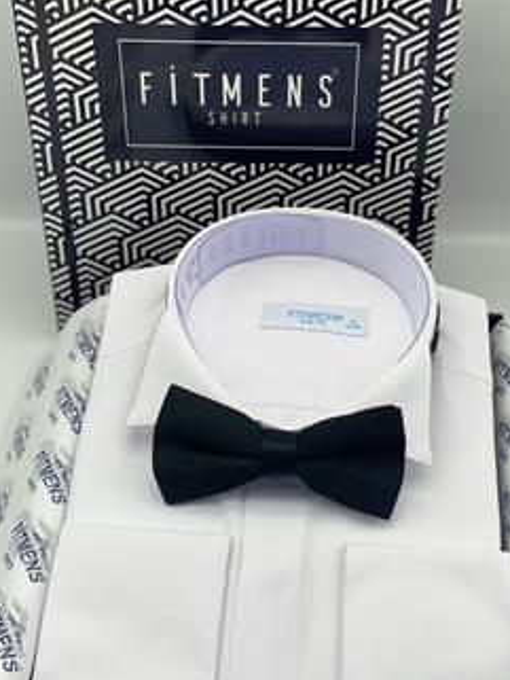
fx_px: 1315
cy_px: 431
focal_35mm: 67
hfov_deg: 21.9
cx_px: 286
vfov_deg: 28.8
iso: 32
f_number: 2
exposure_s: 1/254
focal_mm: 6
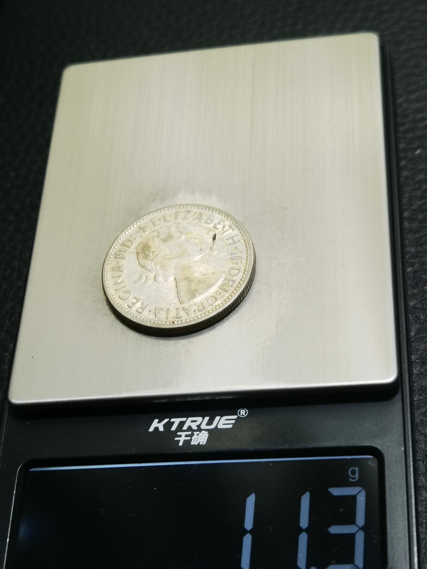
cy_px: 284
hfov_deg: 24.8
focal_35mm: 59
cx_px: 214
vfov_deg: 32.7
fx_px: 970
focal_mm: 6.67
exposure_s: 1/100
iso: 100
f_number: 1.9
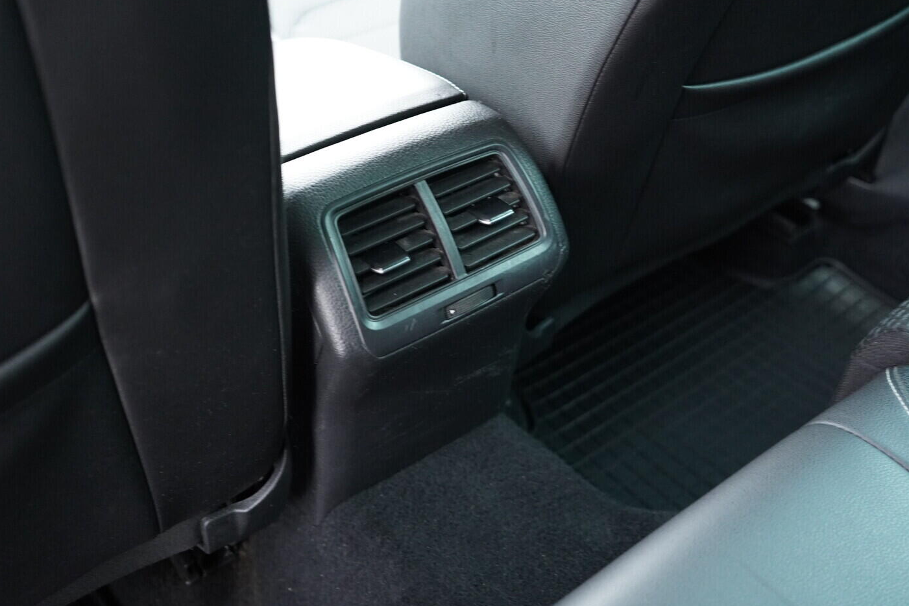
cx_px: 459
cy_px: 302
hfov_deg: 51.9
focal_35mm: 37
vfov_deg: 35.9
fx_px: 934
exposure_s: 1/40
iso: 2500
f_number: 2.8
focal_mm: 24
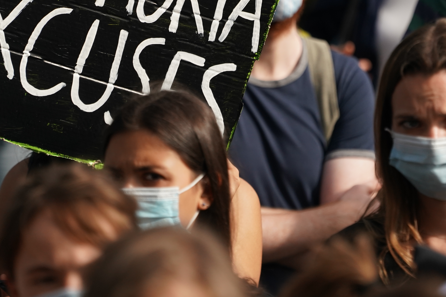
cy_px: 62
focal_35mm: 718
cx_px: 217
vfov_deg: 1.9
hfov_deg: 2.9
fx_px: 8894
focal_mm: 400
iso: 1000
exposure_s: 1/2500
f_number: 5.6
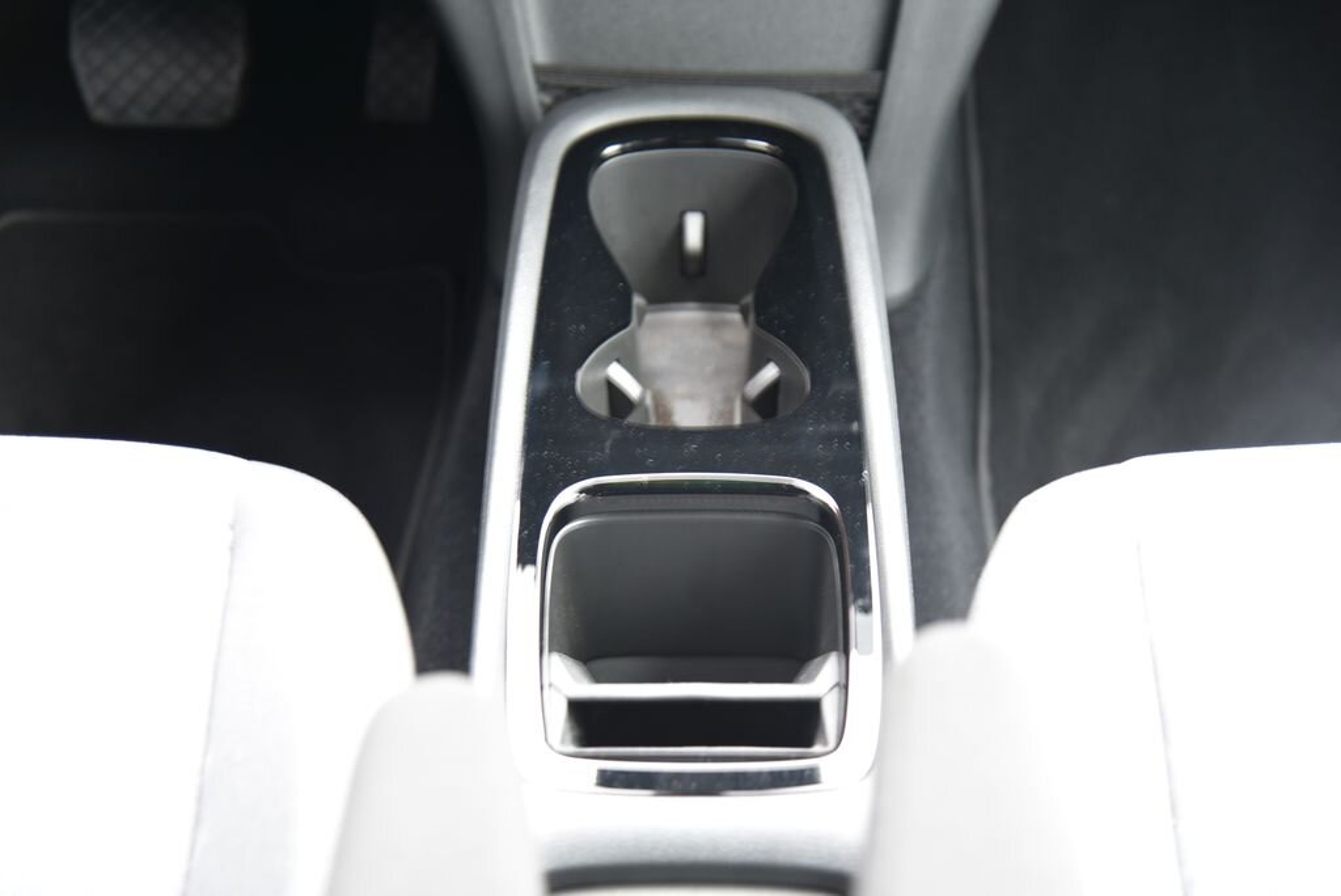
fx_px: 2423
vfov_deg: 20.9
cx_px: 670
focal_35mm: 65
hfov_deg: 30.9
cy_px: 448
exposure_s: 1/4
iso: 500
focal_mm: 65
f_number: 4
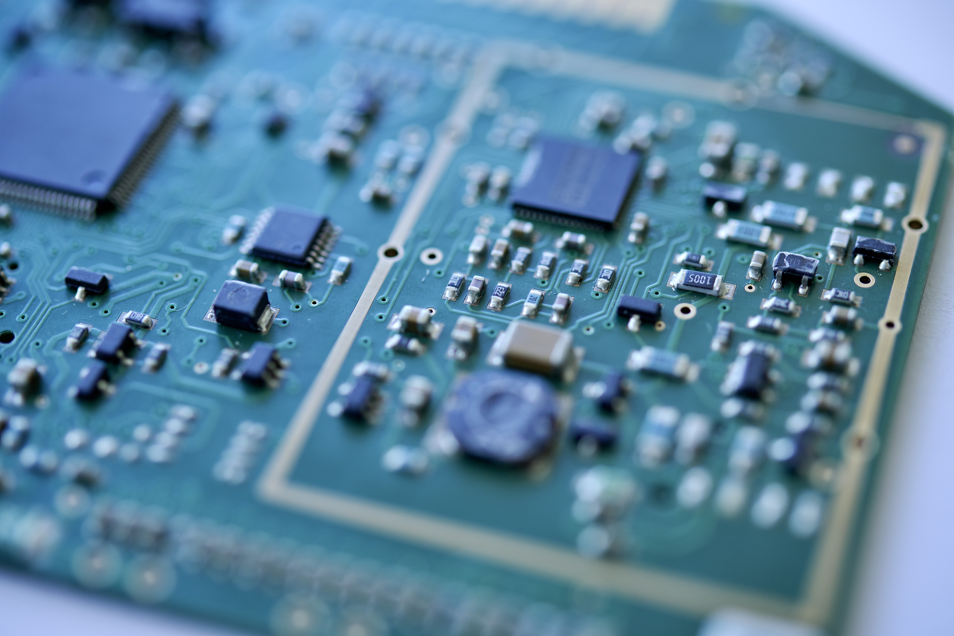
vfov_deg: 22.6
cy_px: 318
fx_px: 1590
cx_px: 477
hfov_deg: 33.4
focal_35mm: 60
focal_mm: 60
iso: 200
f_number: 4.5
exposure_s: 1/100
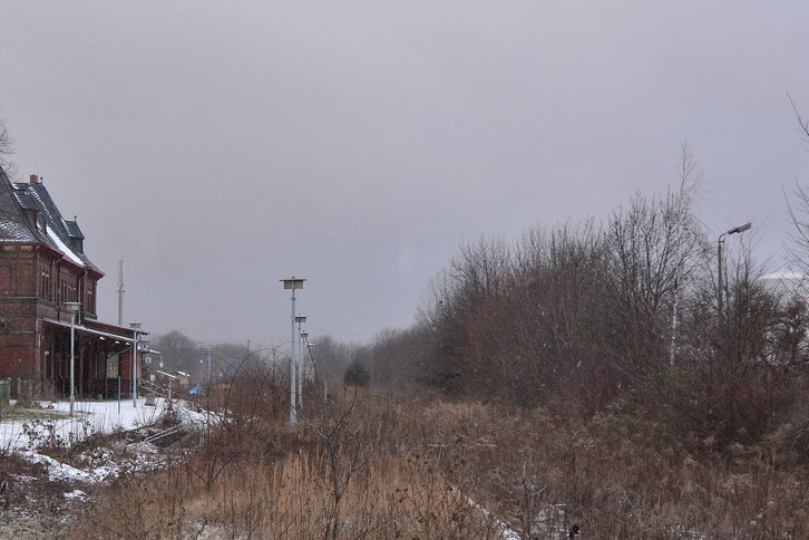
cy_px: 306
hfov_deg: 26.0
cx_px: 196
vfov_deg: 17.7
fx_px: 1726
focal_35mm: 77
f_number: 4.5
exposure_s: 1/80
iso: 200
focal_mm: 31
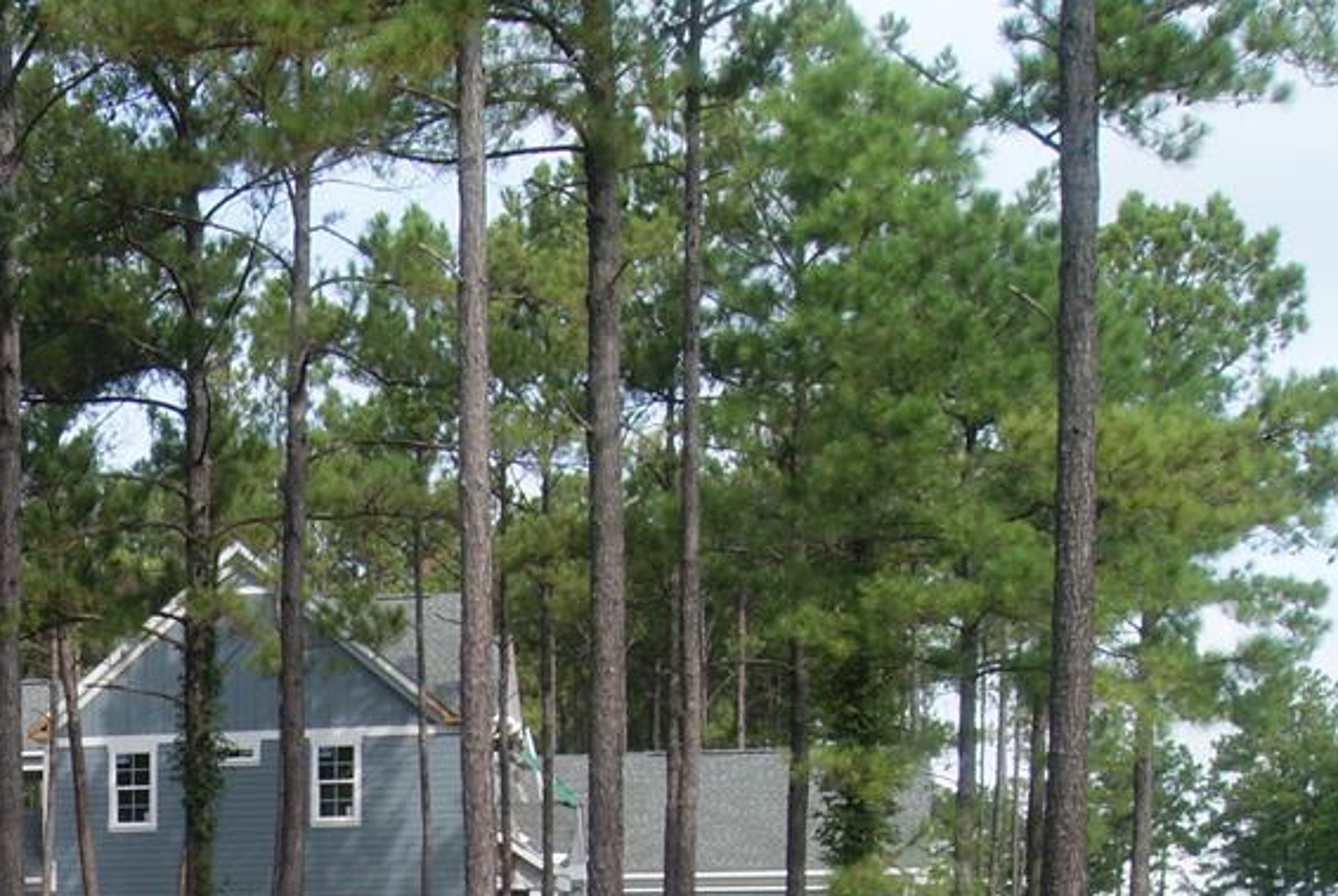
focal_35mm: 77
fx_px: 2866
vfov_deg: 17.1
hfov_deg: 23.2
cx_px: -410
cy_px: 1007
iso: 100
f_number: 9
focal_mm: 18
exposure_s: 1/80
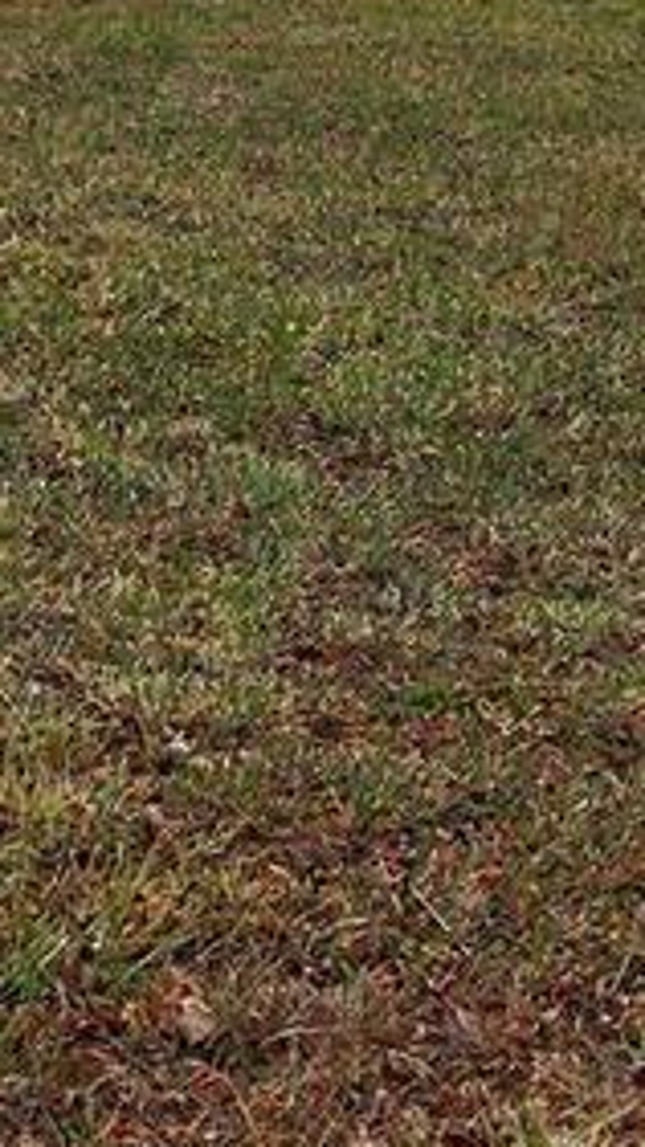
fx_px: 4167
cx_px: 127
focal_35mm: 137
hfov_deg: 8.8
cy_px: -261
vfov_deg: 15.1
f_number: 1.8
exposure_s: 1/2635
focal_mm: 6.4
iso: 12
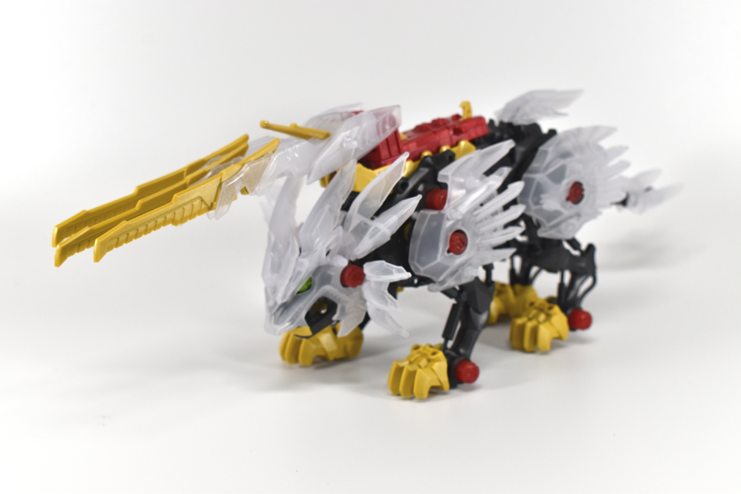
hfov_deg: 35.1
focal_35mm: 57
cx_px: 370
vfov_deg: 23.8
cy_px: 247
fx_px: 1173
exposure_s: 1/200
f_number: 7.1
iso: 400
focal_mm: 38
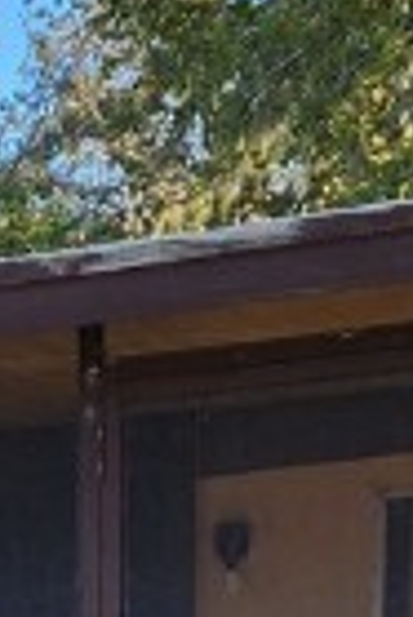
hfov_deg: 7.1
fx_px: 3021
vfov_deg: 10.4
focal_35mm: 176
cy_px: 1380
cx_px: -746
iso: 12
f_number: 1.8
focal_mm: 6.4
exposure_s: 1/255
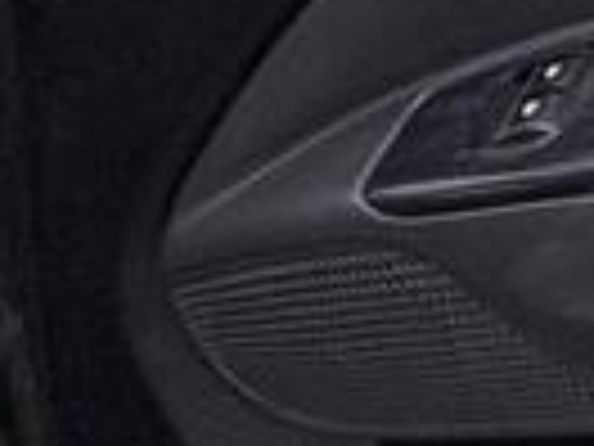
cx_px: 1390
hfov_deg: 14.4
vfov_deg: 12.0
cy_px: -680
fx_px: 1630
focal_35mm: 95
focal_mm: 2.22
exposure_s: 1/99
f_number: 2.2
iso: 160
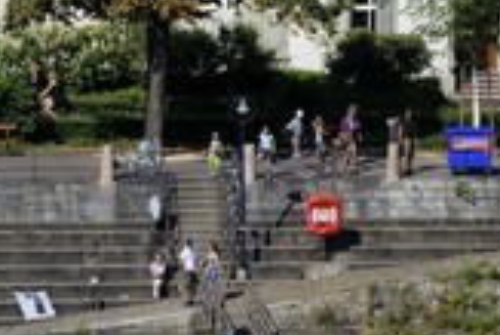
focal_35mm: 516
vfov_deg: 2.7
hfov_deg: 4.0
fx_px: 7173
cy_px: 144
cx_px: 233
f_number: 10
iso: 200
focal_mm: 200
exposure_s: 1/320
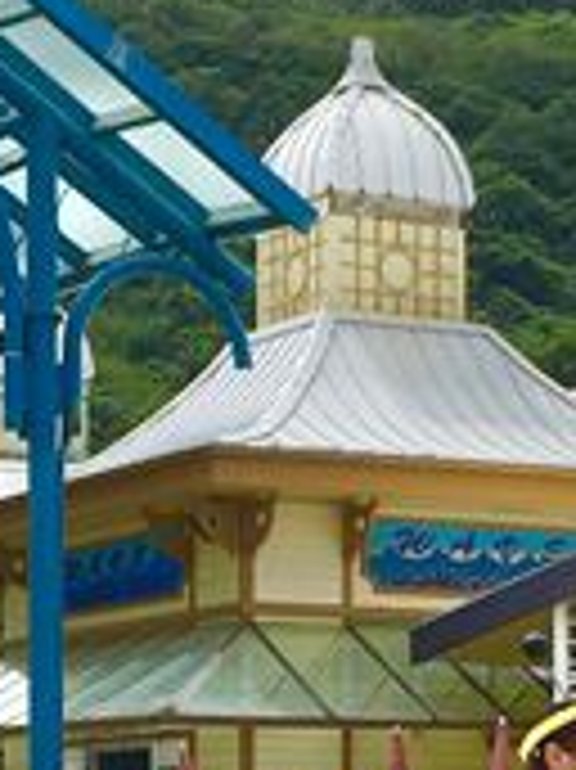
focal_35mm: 136
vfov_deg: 14.0
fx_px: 3021
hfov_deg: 10.9
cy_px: 964
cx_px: 328
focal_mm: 4.15
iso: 25
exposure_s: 1/2849
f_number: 2.2
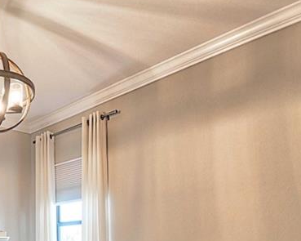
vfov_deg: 34.7
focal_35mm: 39
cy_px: 241
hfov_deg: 42.1
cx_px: 18
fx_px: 347
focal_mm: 10
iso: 100
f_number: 3.5
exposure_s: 1/13
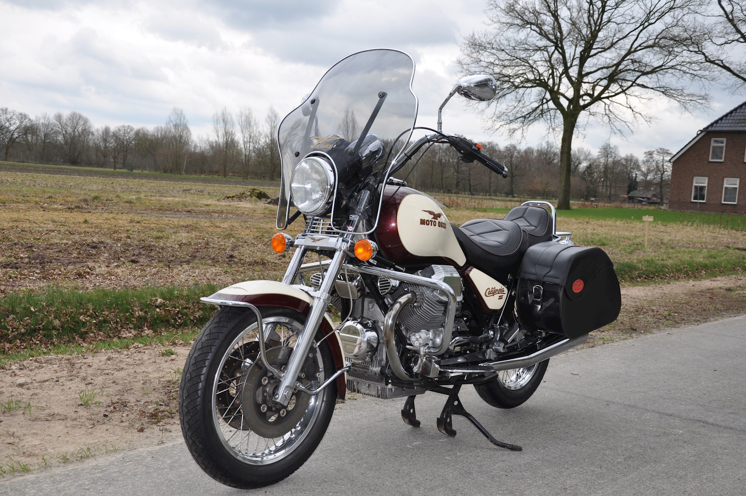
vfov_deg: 31.8
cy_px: 248
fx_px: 869
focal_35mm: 42
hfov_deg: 46.5
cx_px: 373
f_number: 8
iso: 200
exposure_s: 1/200
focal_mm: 28
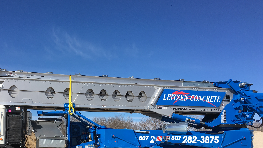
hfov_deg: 49.1
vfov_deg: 28.6
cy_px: 110
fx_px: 286
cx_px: 104
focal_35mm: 41
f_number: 2.2
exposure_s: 1/2079
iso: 25
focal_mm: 4.15
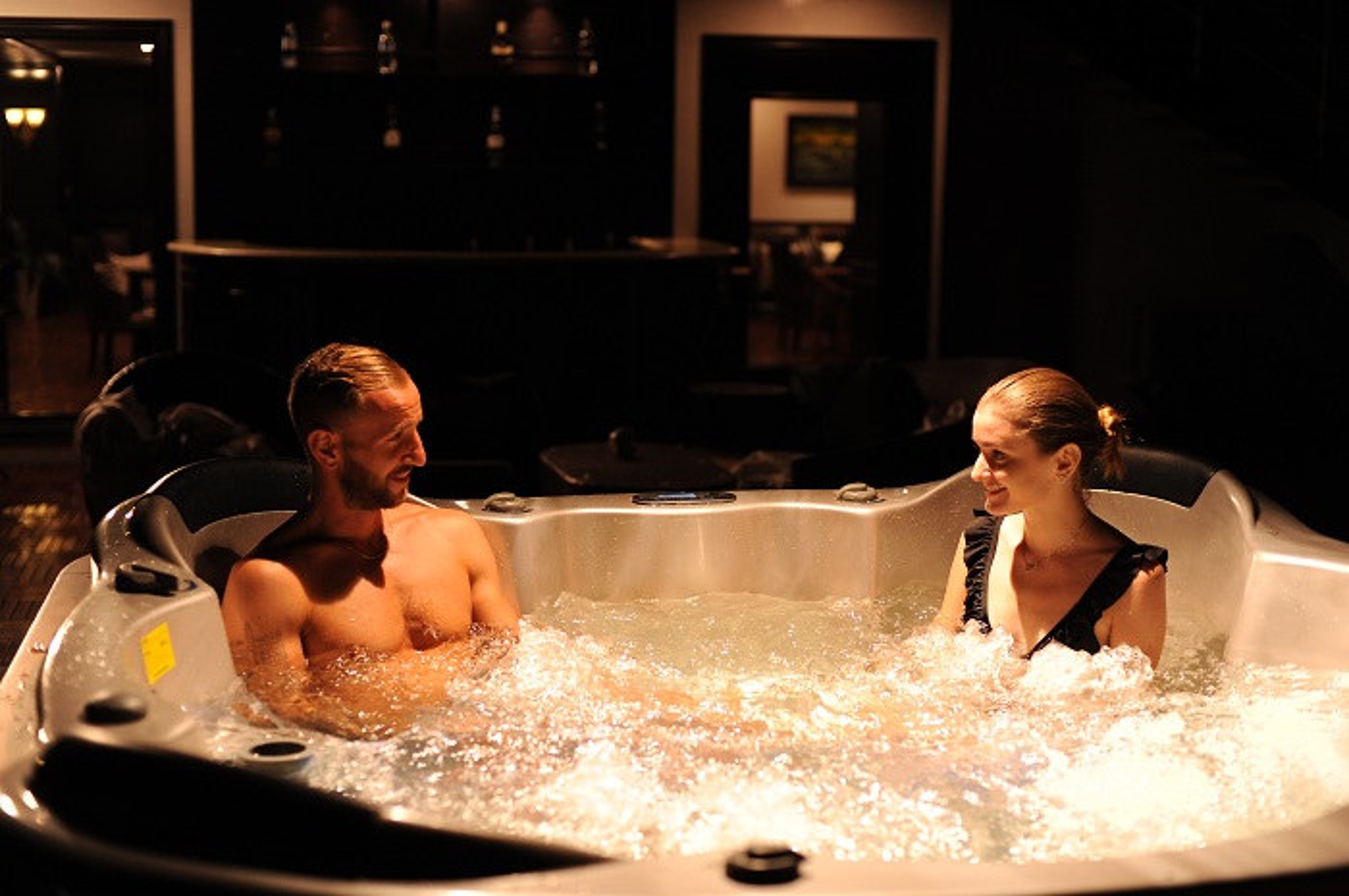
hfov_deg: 39.6
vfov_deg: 26.9
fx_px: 1871
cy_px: 448
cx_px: 674
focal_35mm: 50
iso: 640
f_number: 2.5
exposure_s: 1/250
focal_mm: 50
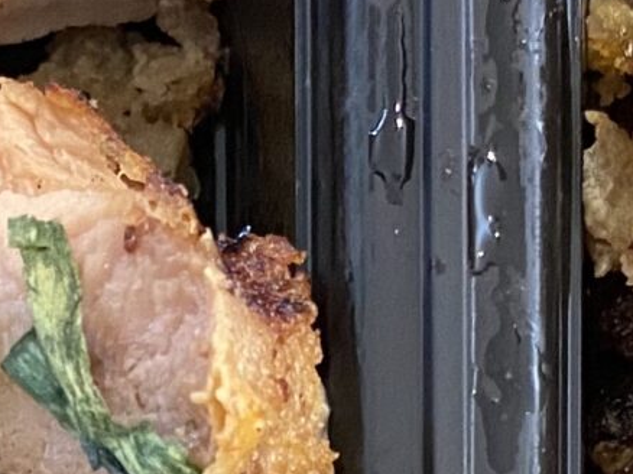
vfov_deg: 9.1
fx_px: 2778
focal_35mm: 152
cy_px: 1010
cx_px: 357
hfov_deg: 13.0
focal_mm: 4.25
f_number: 1.8
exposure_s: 1/40
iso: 320
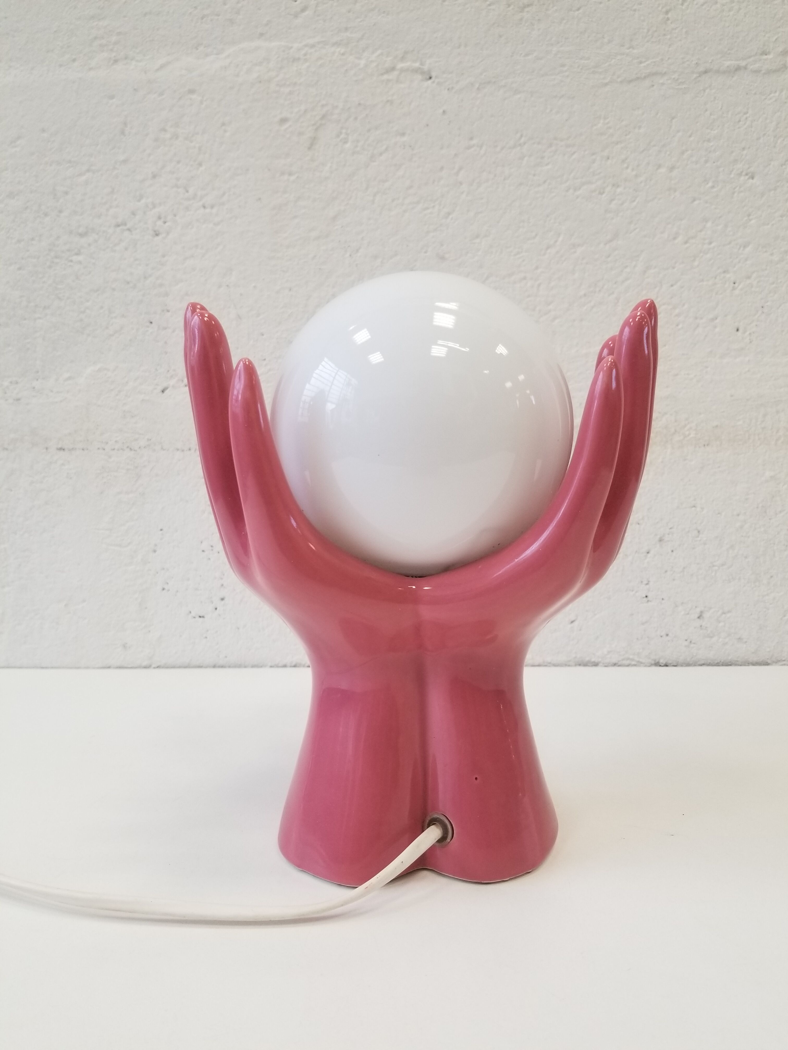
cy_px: 525
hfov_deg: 53.1
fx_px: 789
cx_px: 394
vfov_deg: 67.3
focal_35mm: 26
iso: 100
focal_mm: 4.25
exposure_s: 1/50
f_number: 1.7
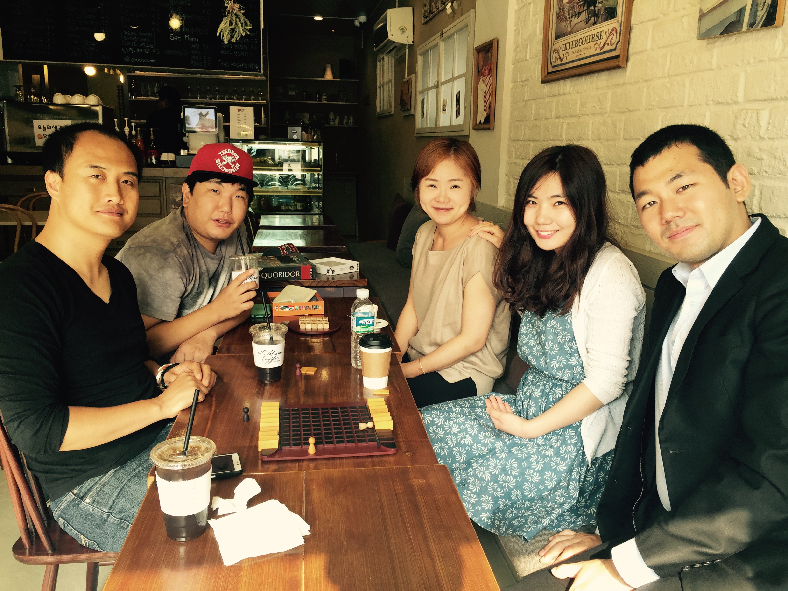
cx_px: 394
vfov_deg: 48.2
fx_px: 660
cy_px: 296
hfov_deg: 61.7
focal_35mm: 29
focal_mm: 4.15
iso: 32
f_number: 2.2
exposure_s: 1/60
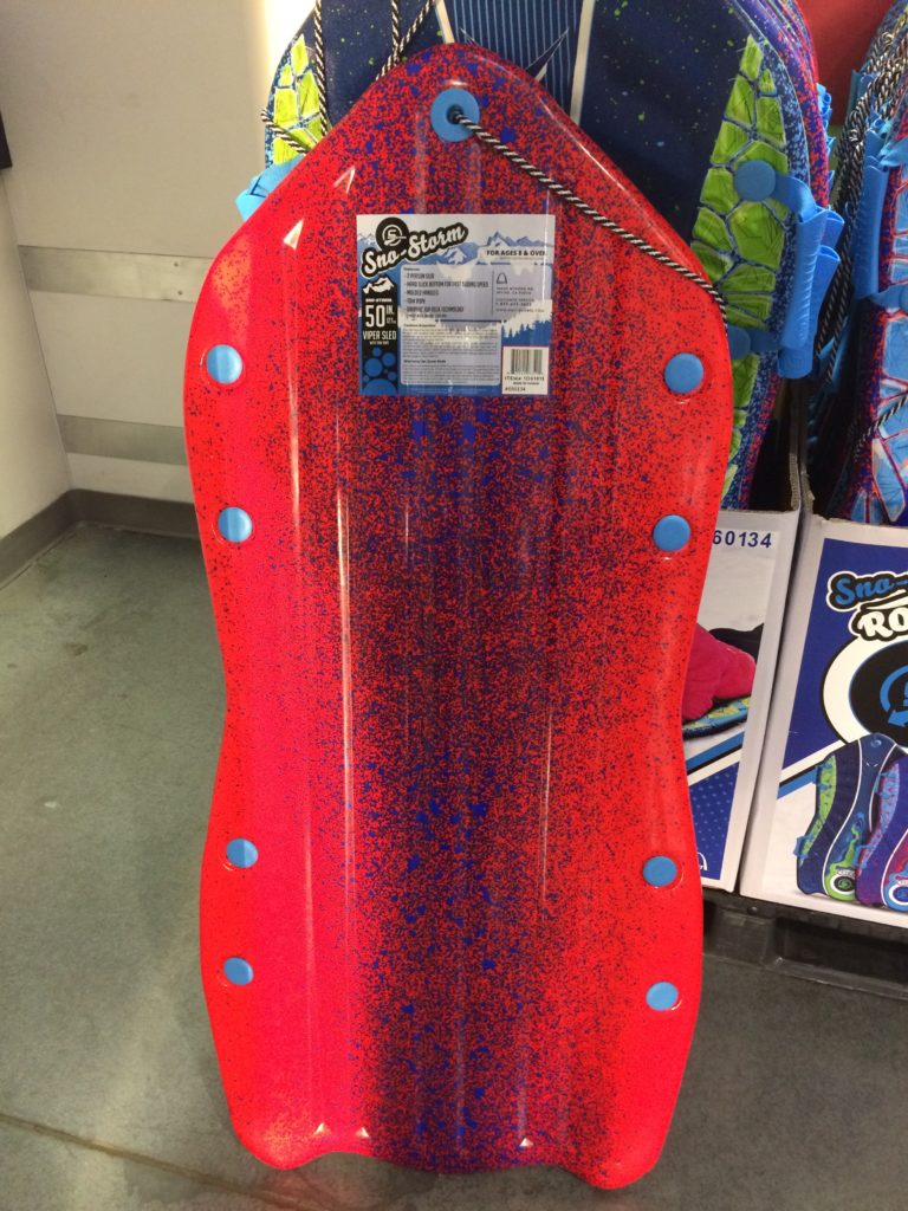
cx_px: 454
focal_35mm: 29
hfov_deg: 48.2
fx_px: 1014
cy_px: 606
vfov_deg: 61.7
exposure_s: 1/30
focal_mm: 4.15
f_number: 2.2
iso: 250
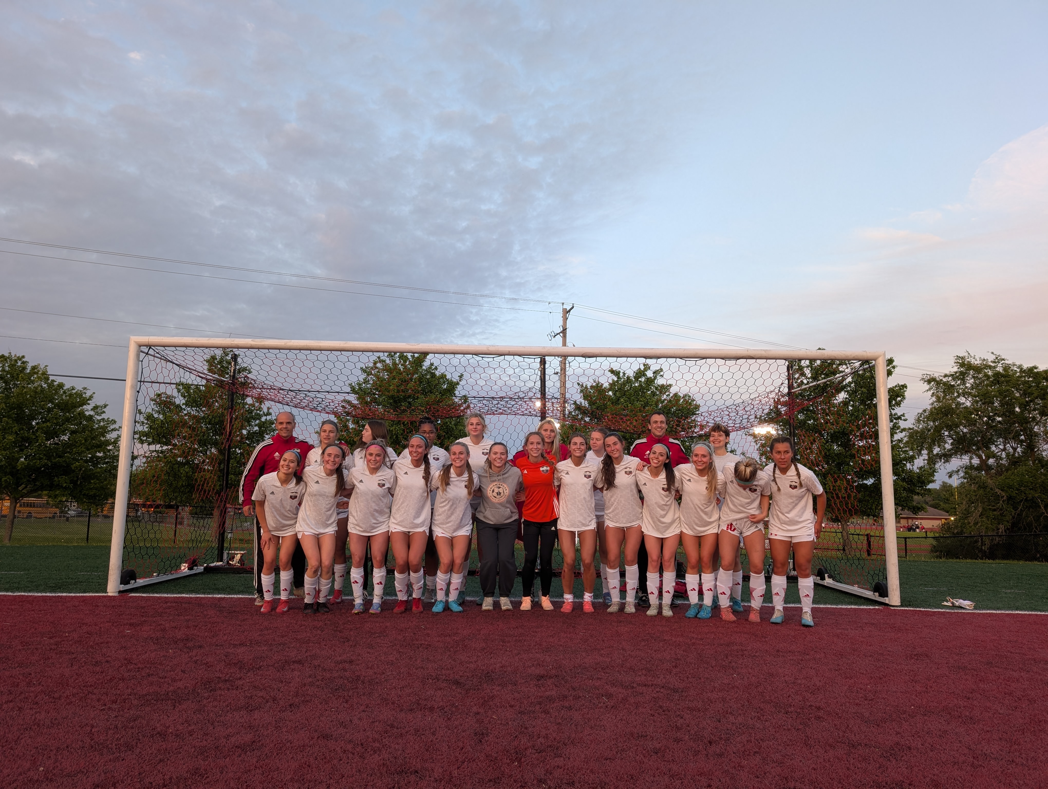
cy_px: 394
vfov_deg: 56.9
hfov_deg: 71.5
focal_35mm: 24
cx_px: 524
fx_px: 728
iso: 22
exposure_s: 1/37.1
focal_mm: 6.9
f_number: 1.68
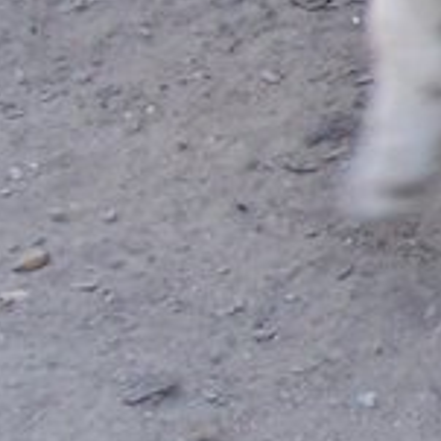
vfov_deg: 8.5
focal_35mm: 204
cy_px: -12
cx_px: 1192
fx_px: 2940
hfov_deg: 7.7
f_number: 2.7
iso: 80
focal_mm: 5.6
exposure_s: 1/250
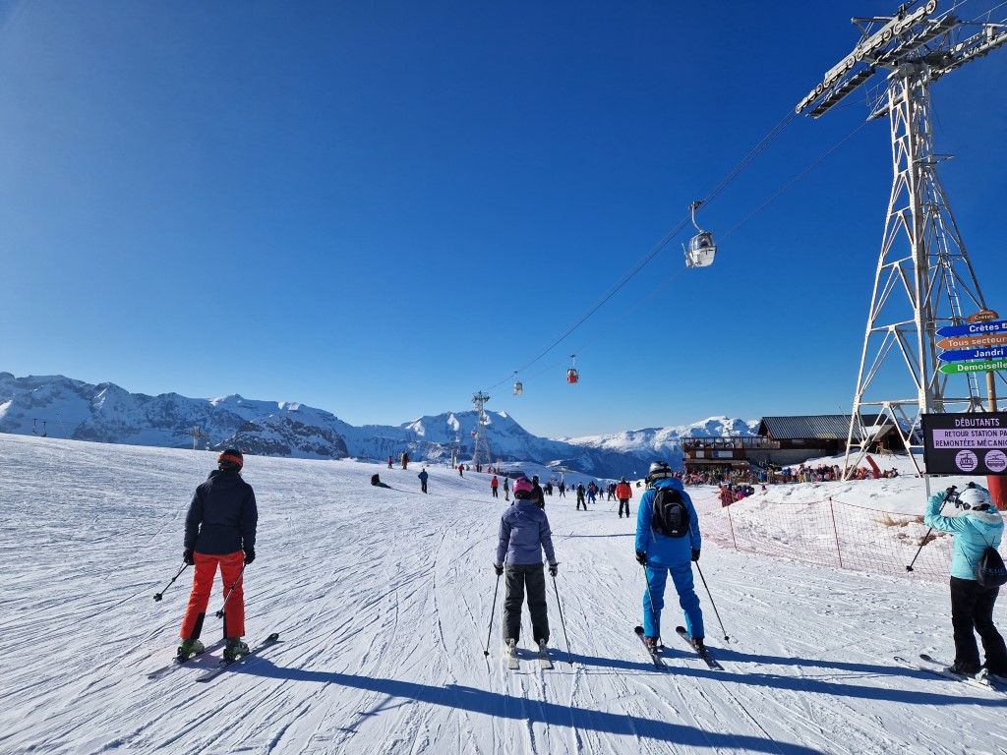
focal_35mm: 23
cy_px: 378
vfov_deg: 58.9
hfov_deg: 73.9
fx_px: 669
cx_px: 504
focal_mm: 5.4
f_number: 1.8
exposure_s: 1/3064
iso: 50
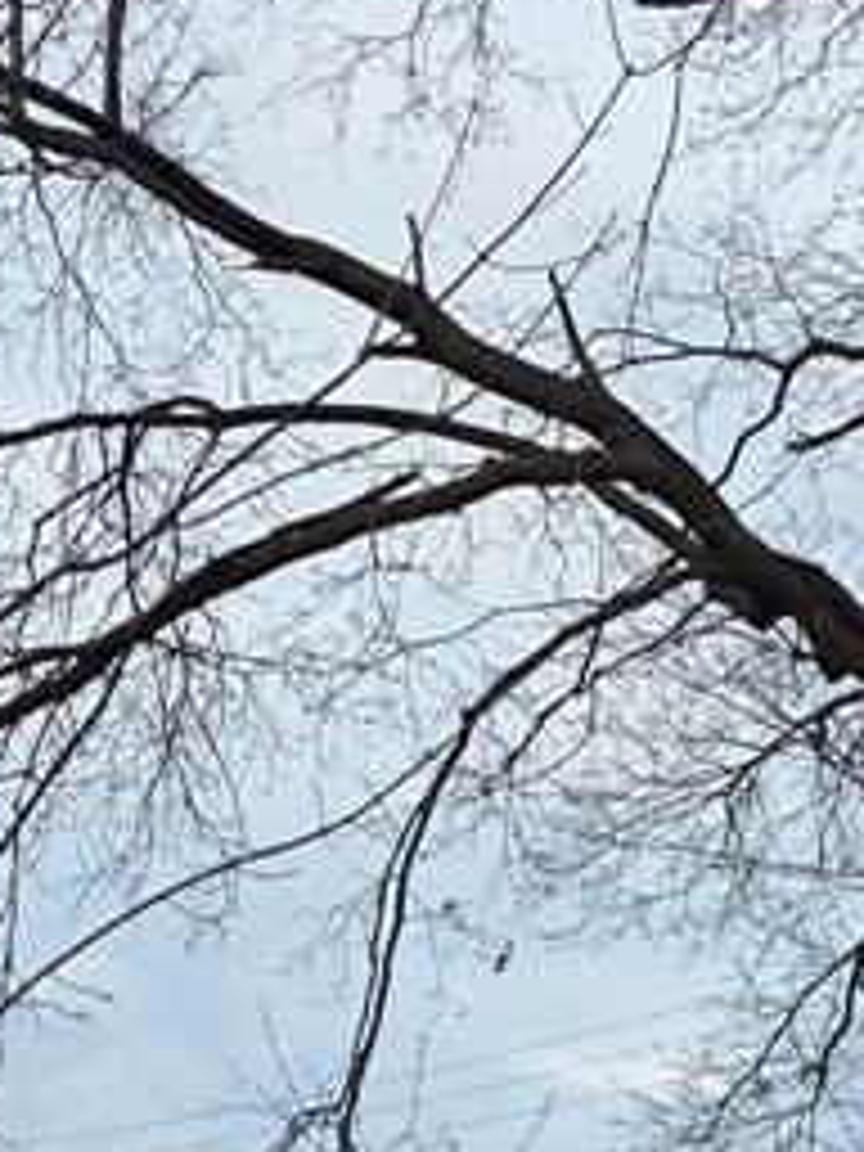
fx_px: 3062
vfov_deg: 19.4
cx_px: 652
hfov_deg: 16.0
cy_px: 1552
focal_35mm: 92
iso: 25
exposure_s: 1/359
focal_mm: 6.25
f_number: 1.7
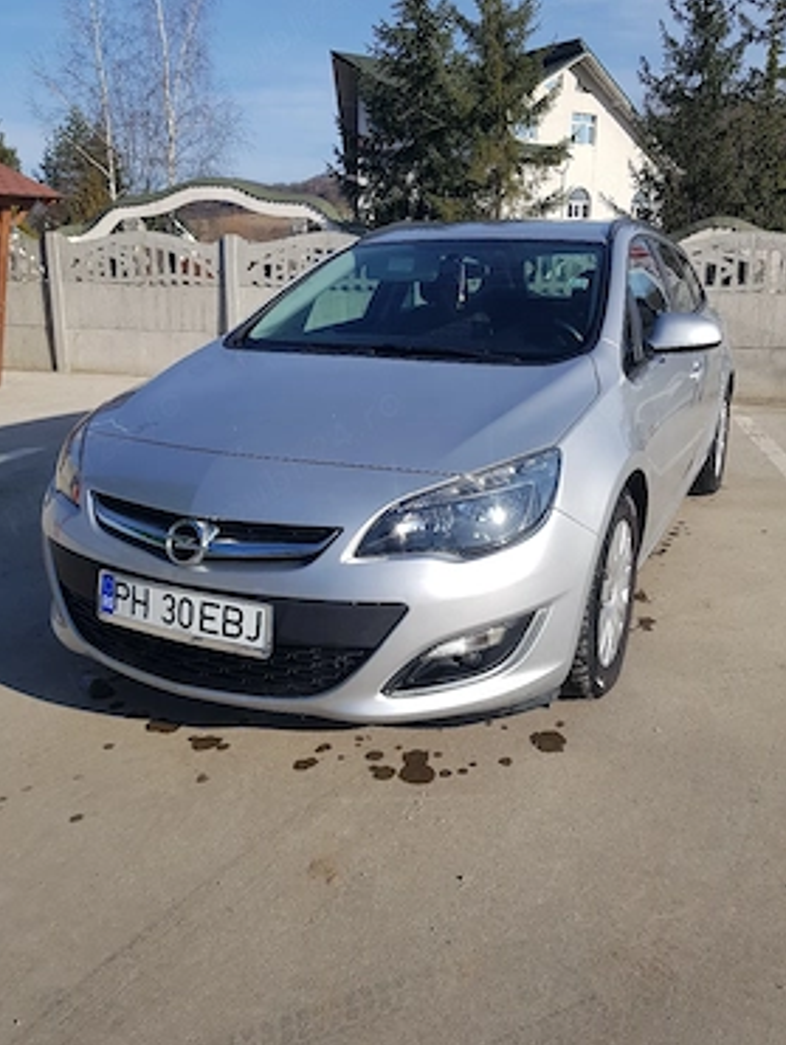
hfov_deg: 49.8
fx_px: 846
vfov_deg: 63.3
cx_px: 366
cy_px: 493
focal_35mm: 28
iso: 40
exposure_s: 1/2500
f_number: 1.7
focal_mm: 4.2
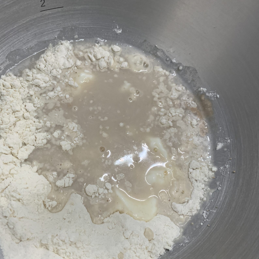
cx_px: 99
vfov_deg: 44.9
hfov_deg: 44.6
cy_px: 140
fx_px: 313
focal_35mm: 37
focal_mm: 4.25
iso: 200
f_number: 1.8
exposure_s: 1/60
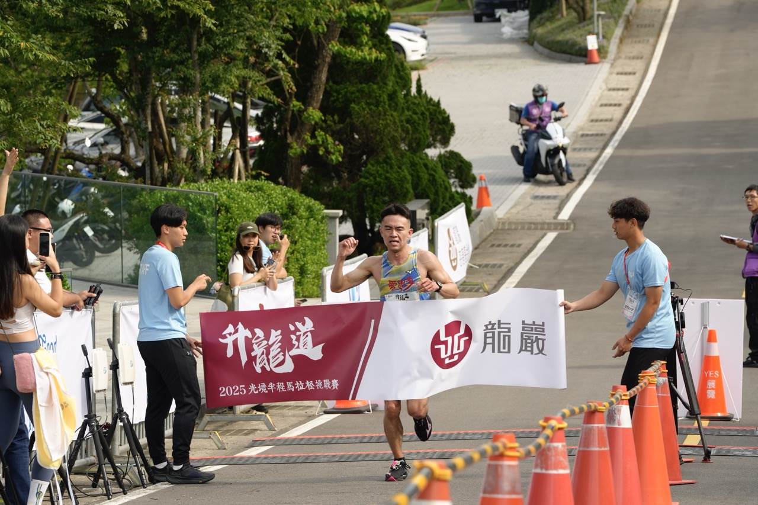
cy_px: 252
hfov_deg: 12.5
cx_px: 379
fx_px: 3473
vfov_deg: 8.3
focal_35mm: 165
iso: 400
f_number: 8
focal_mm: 165
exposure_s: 1/500
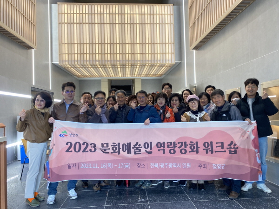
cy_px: 104
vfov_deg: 53.1
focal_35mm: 26
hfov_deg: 67.3
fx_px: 210
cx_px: 140
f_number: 1.8
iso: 100
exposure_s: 1/120
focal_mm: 4.25
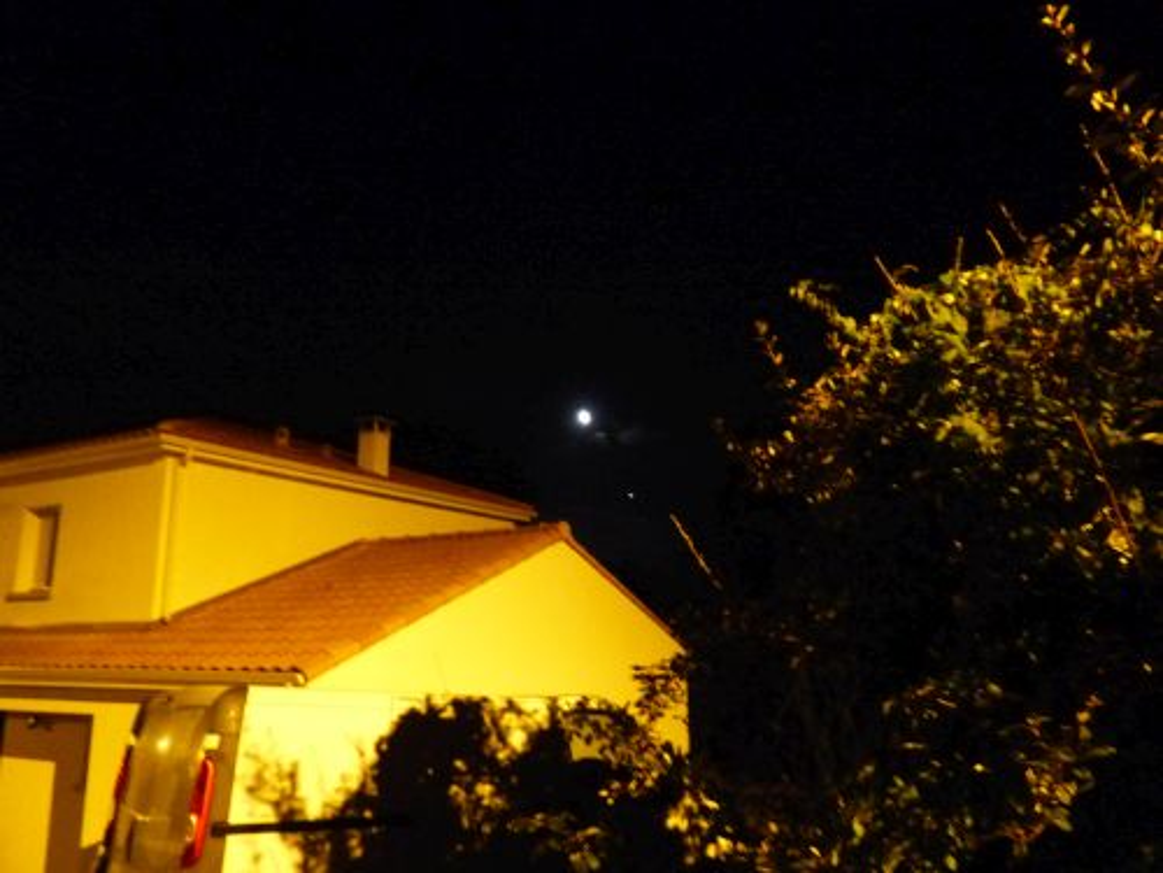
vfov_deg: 54.9
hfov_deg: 69.4
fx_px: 840
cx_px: 582
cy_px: 436
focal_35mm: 25
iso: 1600
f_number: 2.8
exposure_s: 1/2
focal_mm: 4.5
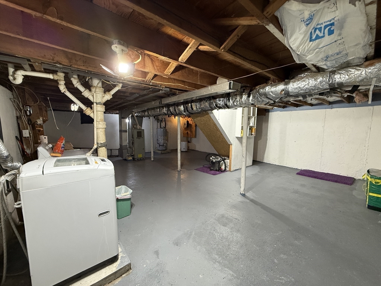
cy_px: 143
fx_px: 154
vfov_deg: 85.7
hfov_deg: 102.1
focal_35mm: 14
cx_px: 190
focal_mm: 2.22
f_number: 2.2
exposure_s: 1/120
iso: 500
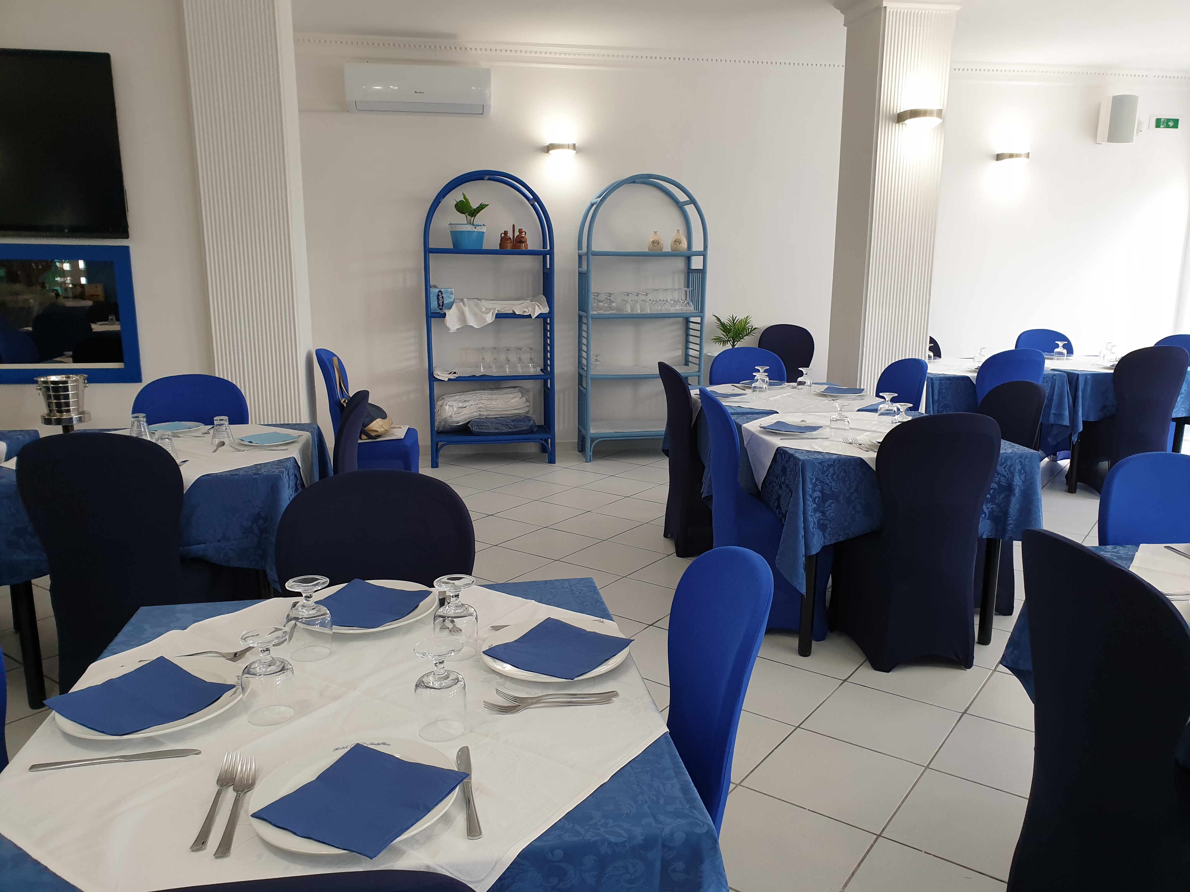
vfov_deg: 53.1
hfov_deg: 67.3
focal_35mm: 26
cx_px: 595
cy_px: 446
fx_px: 894
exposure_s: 1/60
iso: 160
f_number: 2.4
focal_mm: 4.3
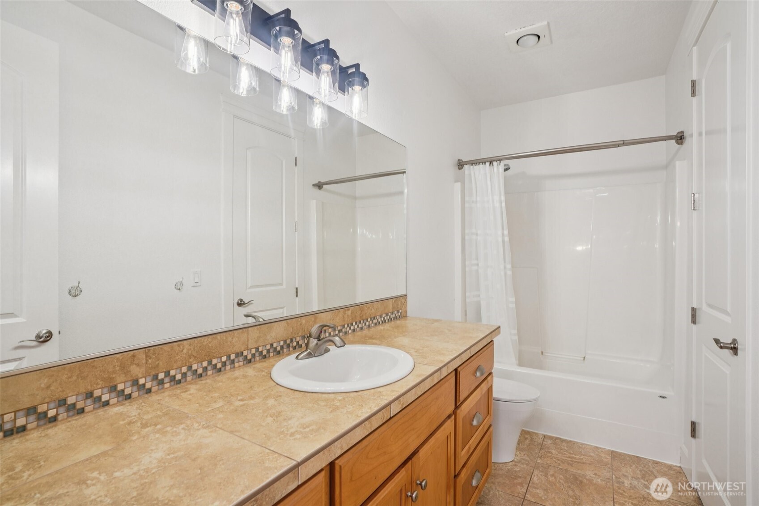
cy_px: 253
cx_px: 380
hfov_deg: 93.3
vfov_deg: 70.4
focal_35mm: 17
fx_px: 358
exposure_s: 1/15
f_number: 8
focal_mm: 17
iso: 400
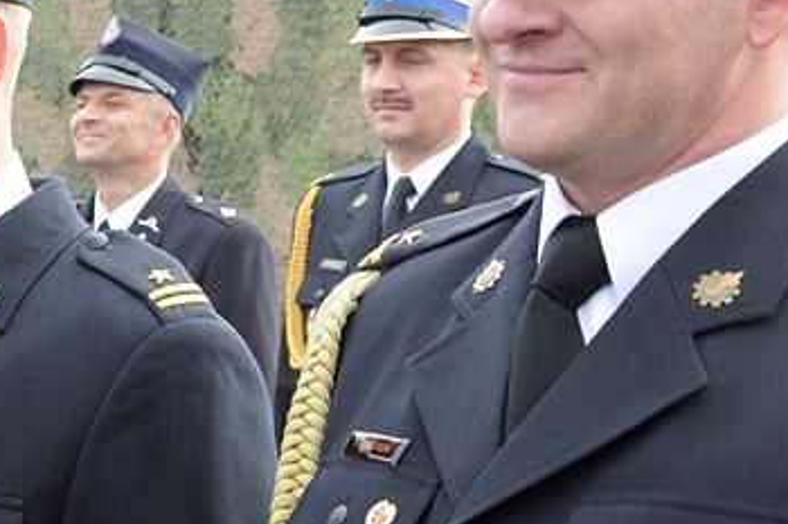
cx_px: -155
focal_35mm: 153
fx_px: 3347
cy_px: 251
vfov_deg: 9.0
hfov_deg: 13.1
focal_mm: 42
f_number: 7.1
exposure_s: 1/200
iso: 500
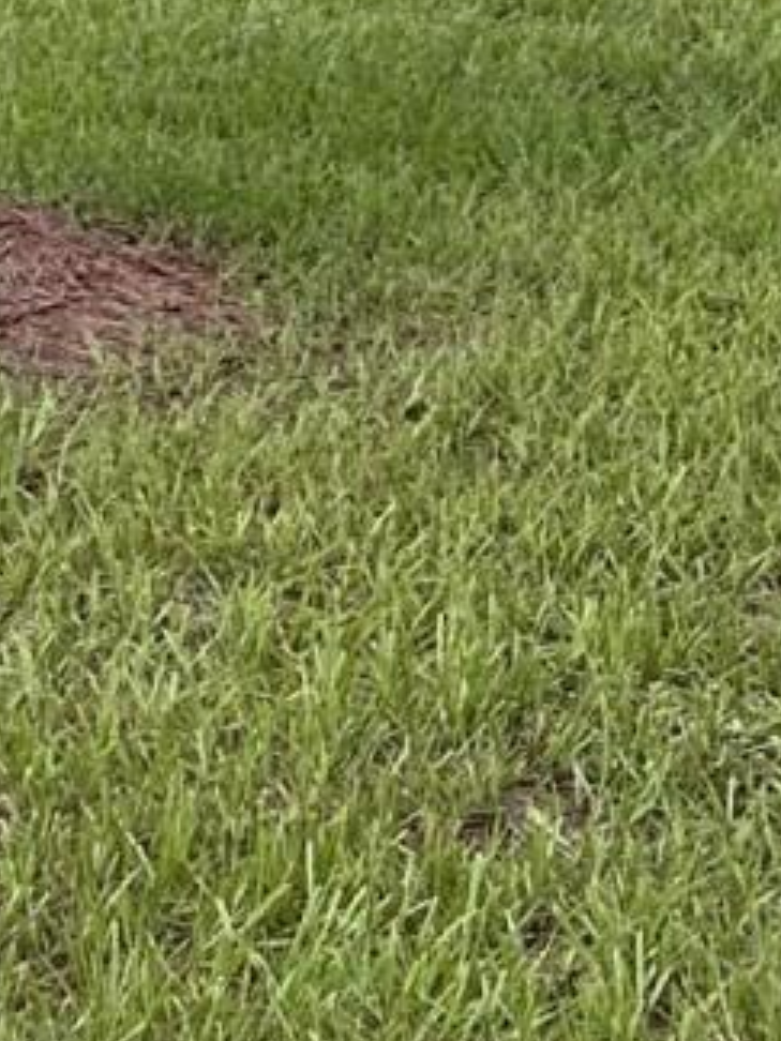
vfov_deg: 12.9
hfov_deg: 8.7
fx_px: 4452
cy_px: -299
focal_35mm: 148
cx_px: -1356
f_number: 1.78
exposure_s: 1/4545
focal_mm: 6.86
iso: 80
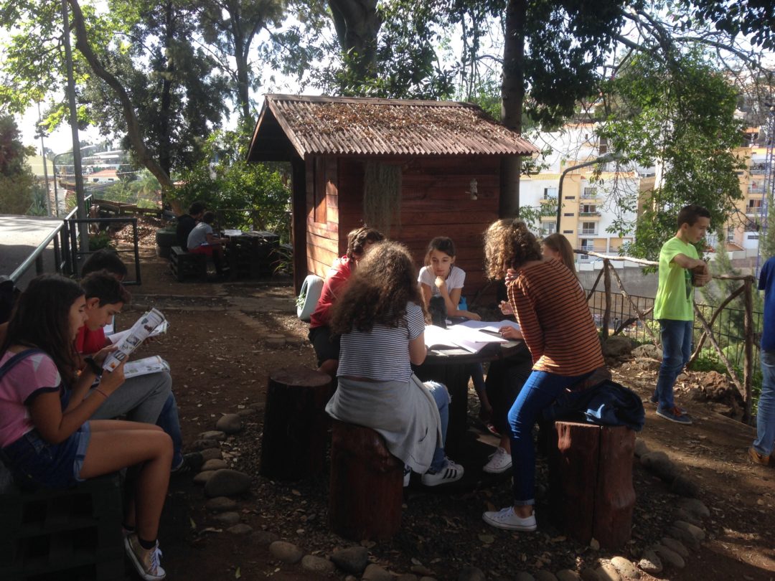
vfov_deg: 42.9
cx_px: 388
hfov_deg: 55.4
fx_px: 739
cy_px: 290
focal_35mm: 33
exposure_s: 1/379
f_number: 2.4
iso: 50
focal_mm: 4.12
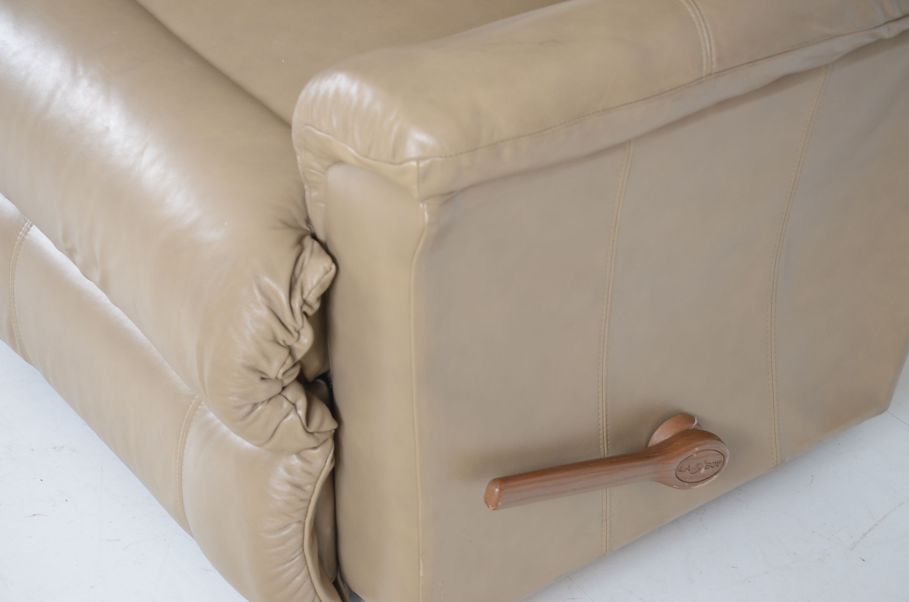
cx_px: 454
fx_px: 2495
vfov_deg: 13.8
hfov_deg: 20.7
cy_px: 301
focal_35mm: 99
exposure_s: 1/60
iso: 160
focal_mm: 66
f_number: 6.3
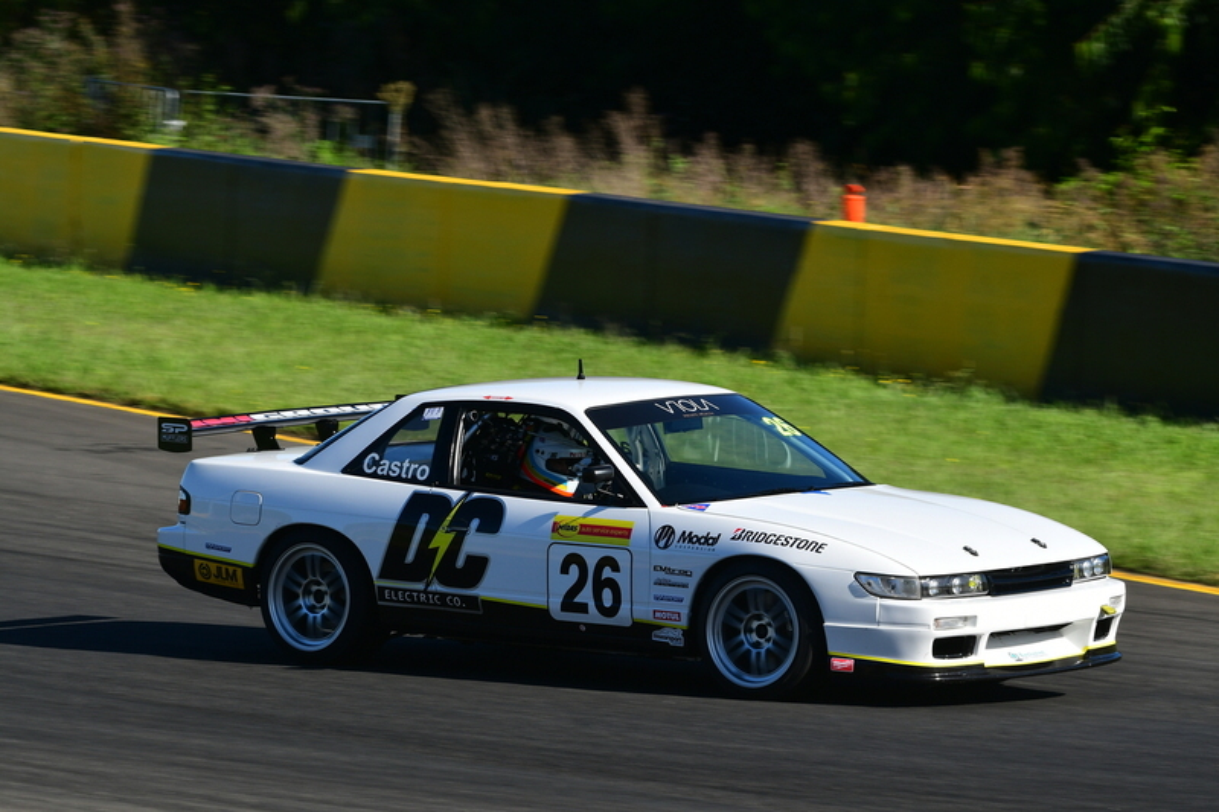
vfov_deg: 4.6
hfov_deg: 6.9
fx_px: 10156
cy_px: 406
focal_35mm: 300
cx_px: 610
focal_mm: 200
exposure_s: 1/320
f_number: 11
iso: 250
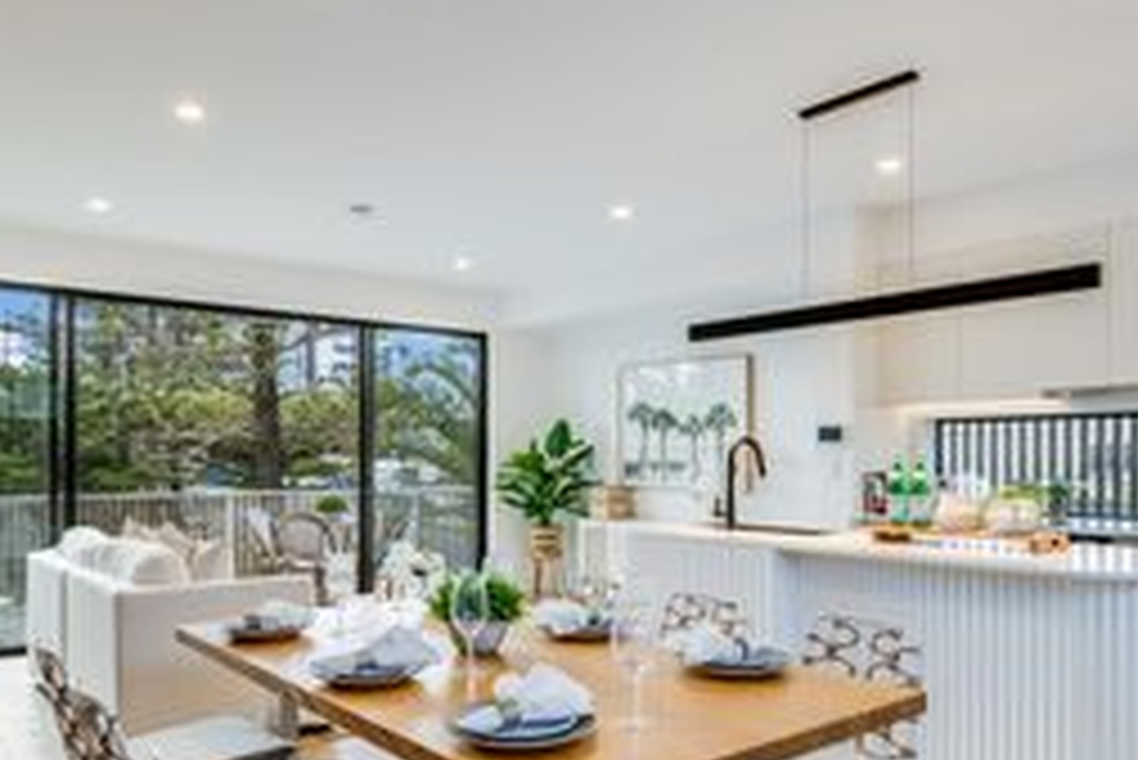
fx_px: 822
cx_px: 544
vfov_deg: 49.5
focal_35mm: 26
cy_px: 434
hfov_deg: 69.3
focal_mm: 14
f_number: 11
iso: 320
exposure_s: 1/60
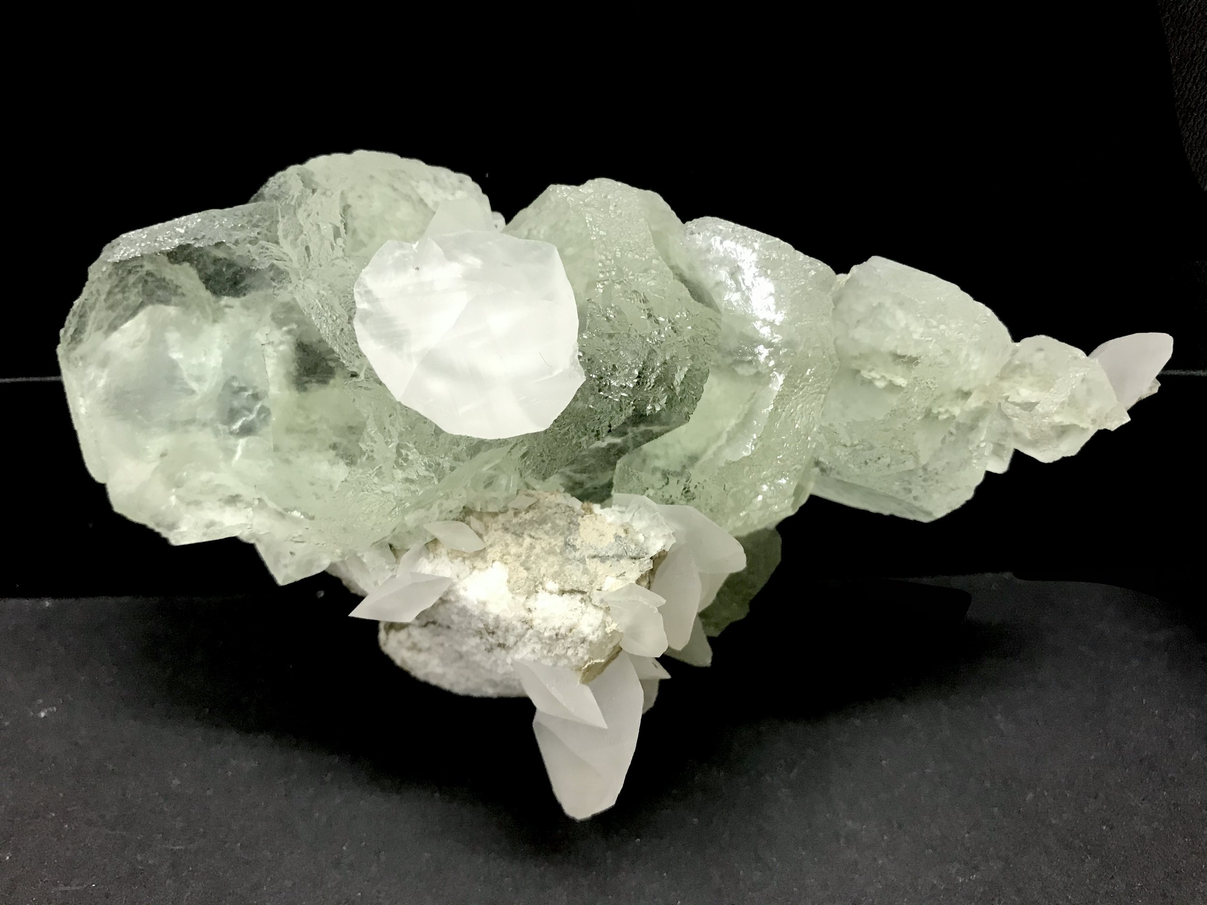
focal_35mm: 28
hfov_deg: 63.4
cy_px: 452
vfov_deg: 49.7
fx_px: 976
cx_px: 604
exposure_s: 1/17
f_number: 1.8
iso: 40
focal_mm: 3.99
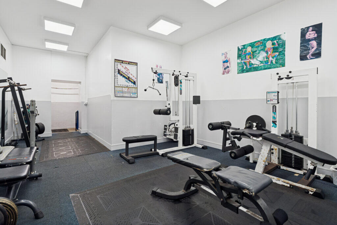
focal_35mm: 16
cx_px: 168
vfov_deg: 72.1
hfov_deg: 95.0
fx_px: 154
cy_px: 112
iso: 400
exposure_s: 1/100
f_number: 5
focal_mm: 11
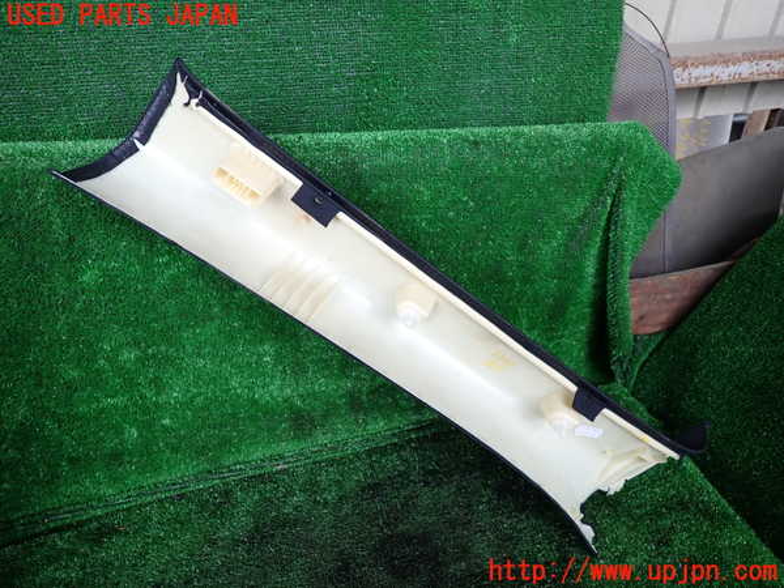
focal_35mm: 25
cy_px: 294
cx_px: 392
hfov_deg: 69.4
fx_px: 566
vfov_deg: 54.9
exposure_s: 1/100
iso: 100
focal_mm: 4.5
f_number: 2
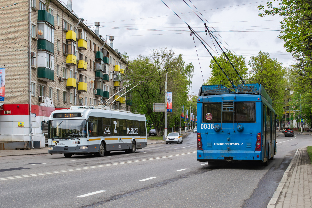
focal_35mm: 57
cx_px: 156
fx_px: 494
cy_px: 104
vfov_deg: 23.8
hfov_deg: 35.0
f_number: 8
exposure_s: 1/1000
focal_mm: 38
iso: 400
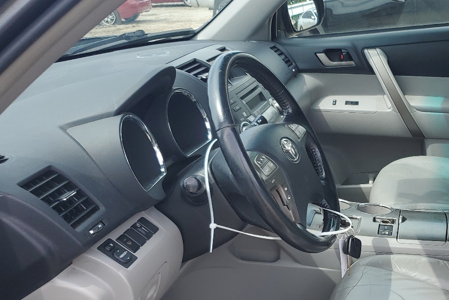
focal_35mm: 48
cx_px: 365
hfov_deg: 39.4
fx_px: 599
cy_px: 228
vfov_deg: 27.7
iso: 50
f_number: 1.5
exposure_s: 1/833
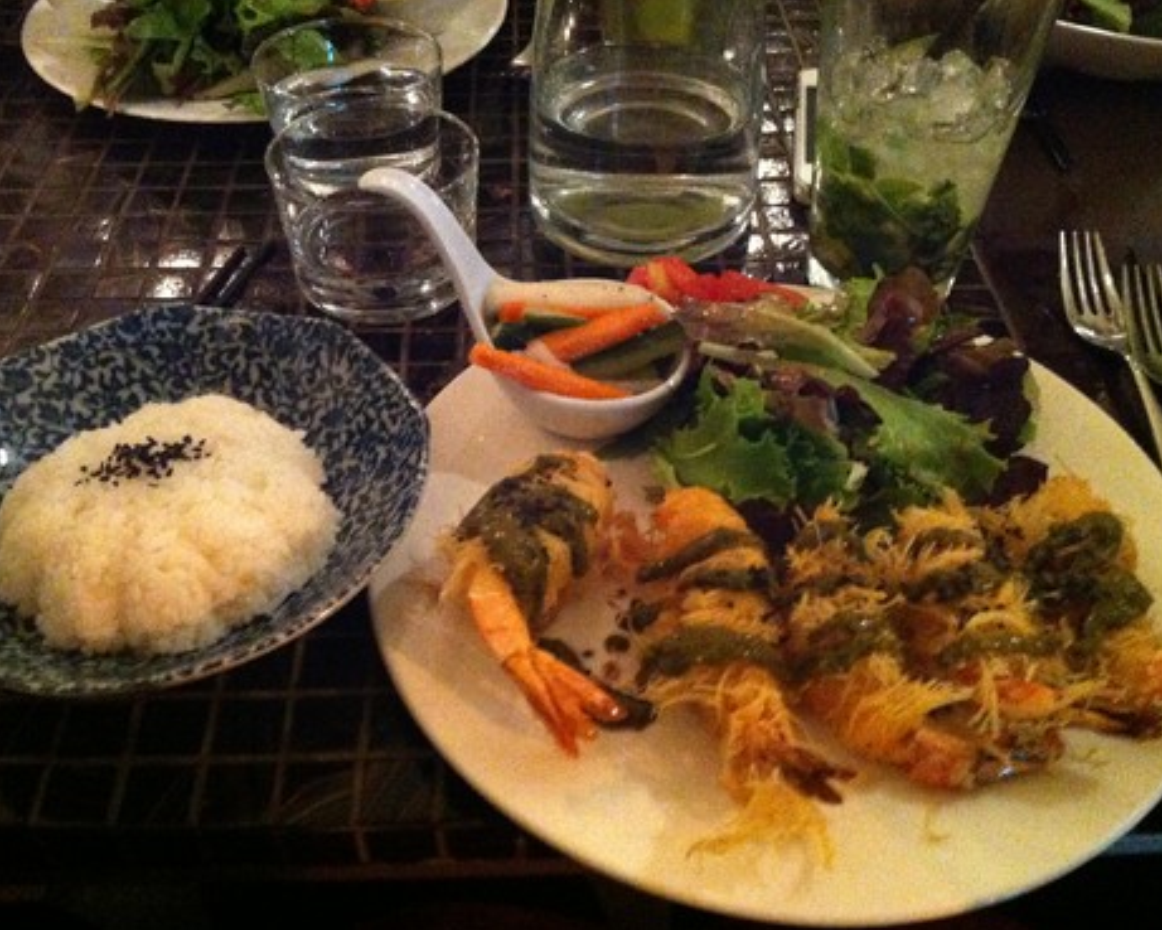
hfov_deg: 49.1
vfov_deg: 40.1
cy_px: 466
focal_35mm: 37
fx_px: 1273
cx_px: 570
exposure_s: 1/15
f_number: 2.8
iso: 1000
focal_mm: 3.85
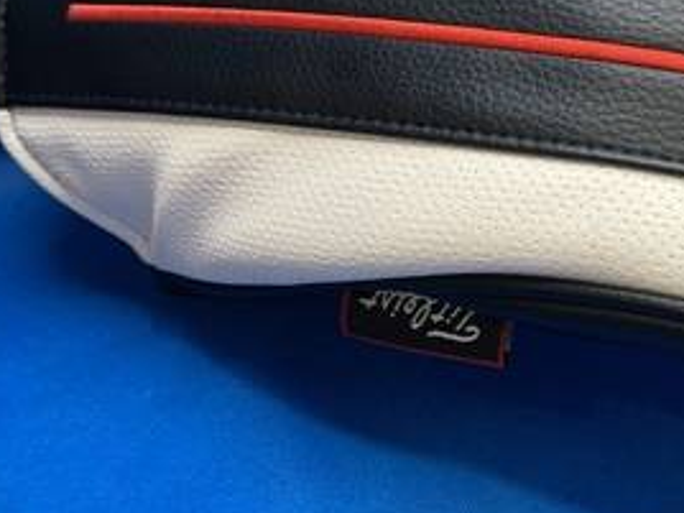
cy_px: 174
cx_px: 661
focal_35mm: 62
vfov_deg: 23.5
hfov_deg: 29.4
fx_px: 1225
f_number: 1.8
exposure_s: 1/60
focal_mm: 4.25
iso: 100
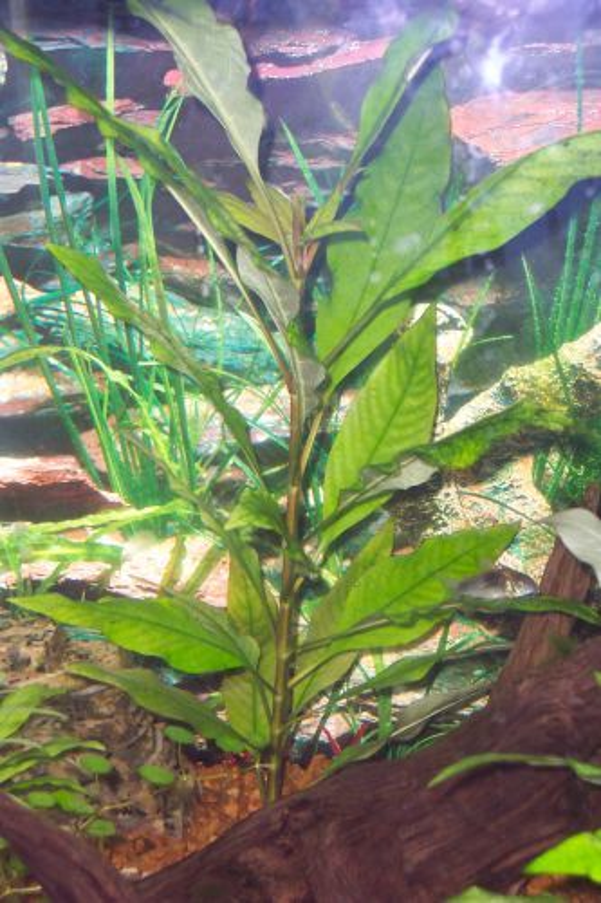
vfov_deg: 31.9
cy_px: 452
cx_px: 300
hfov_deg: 21.6
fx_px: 1579
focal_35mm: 63
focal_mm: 13.3
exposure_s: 1/45
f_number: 3.4
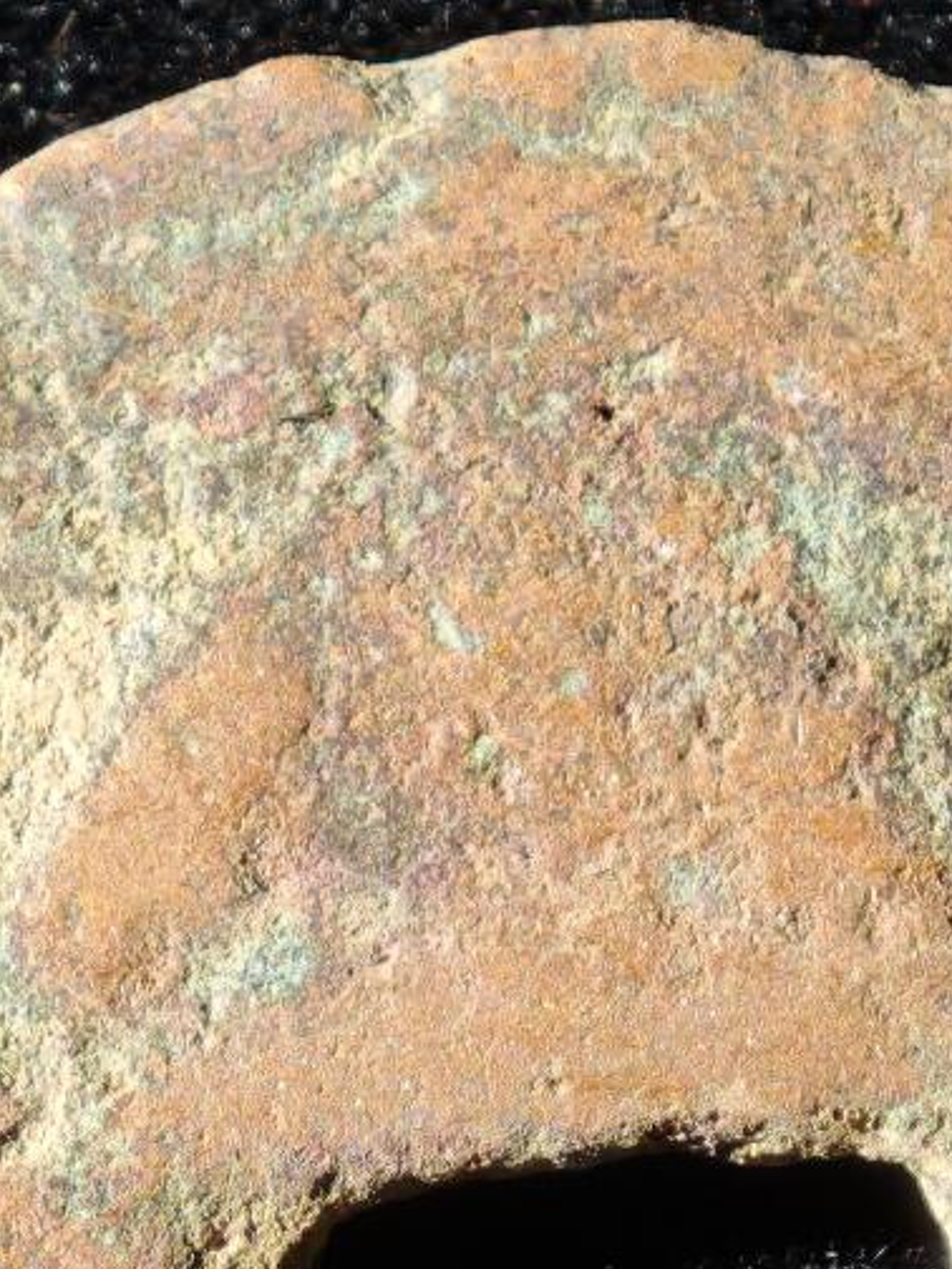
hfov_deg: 3.7
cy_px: 1420
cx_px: 650
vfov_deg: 4.9
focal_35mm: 400
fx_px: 14668
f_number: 2
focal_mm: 9
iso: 250
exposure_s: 1/100
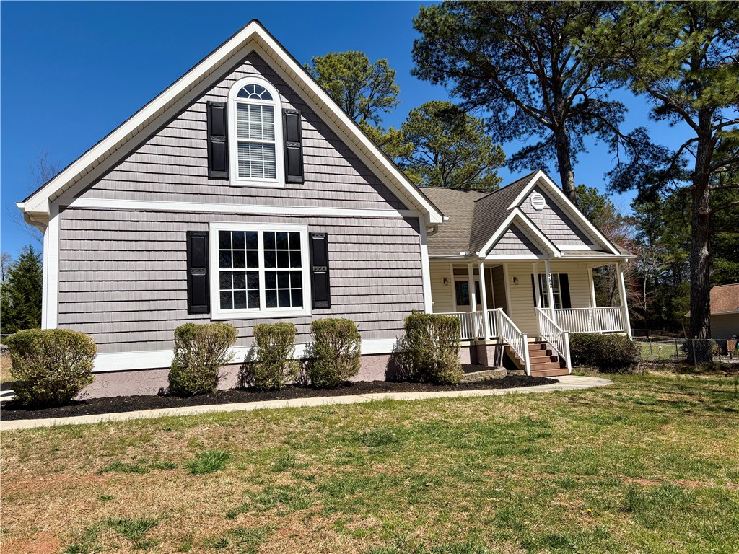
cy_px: 277
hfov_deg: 67.3
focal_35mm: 26
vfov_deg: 53.1
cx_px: 370
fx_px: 555
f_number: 1.6
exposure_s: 1/4950
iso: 50
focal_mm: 5.96
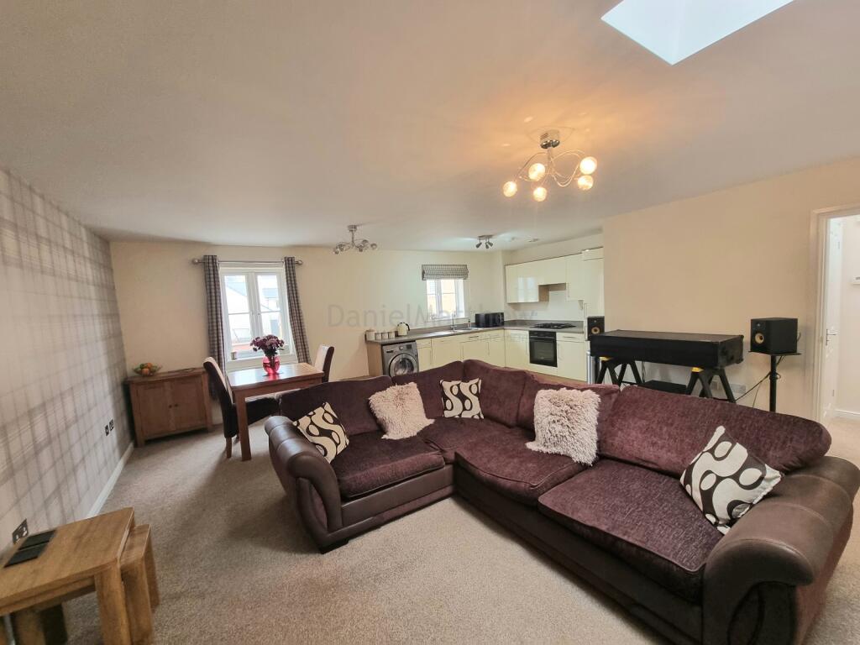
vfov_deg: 89.9
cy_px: 322
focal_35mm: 13
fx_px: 323
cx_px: 430
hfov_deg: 106.2
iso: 250
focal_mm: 2.2
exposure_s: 1/50
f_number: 2.2
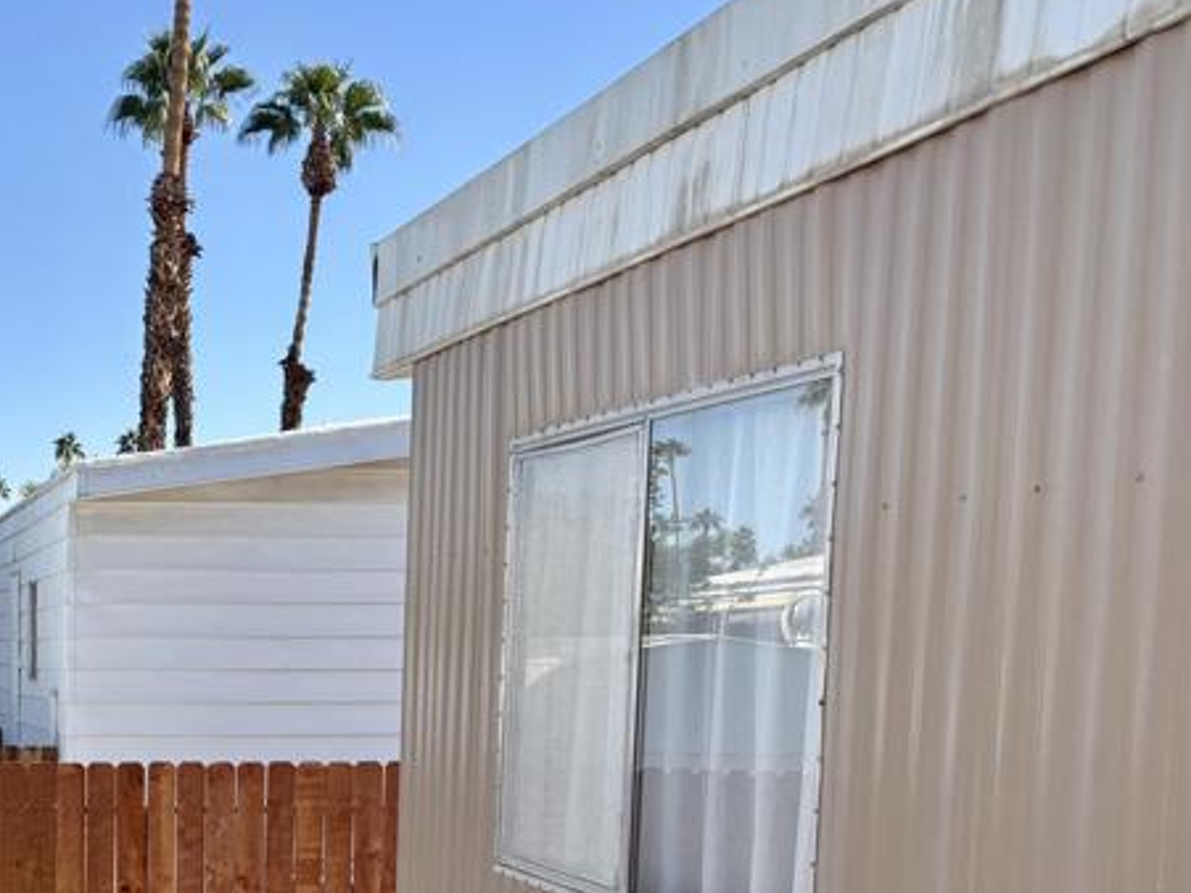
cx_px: 16
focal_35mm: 59
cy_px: 859
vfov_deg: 23.9
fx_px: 2029
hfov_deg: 30.5
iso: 50
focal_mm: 5.96
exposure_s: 1/2538
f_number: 1.6
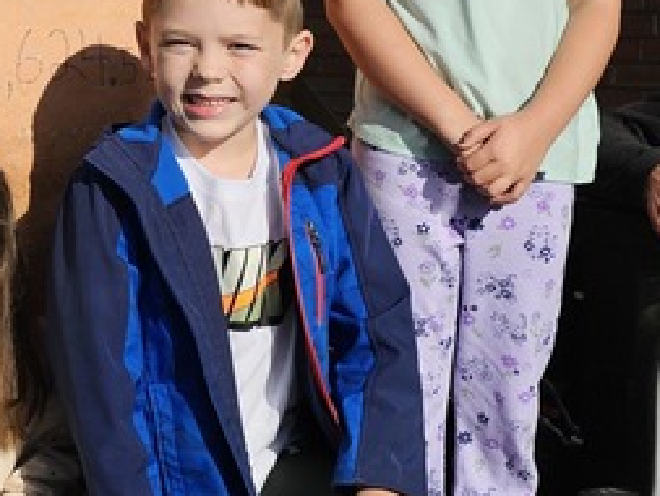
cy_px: 86
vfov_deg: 15.8
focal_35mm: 93
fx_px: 1774
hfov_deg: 20.8
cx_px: 138
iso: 10
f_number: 1.7
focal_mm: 6.3
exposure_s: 1/2151
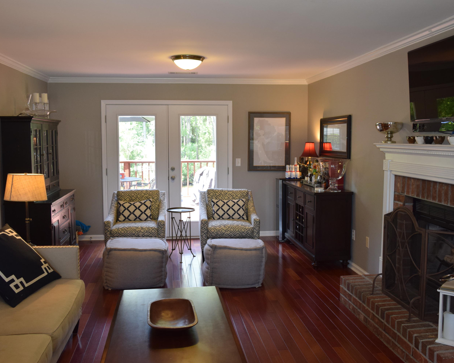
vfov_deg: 41.6
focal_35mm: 36
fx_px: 478
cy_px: 182
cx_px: 228
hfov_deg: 50.8
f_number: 5
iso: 800
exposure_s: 1/100
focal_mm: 21
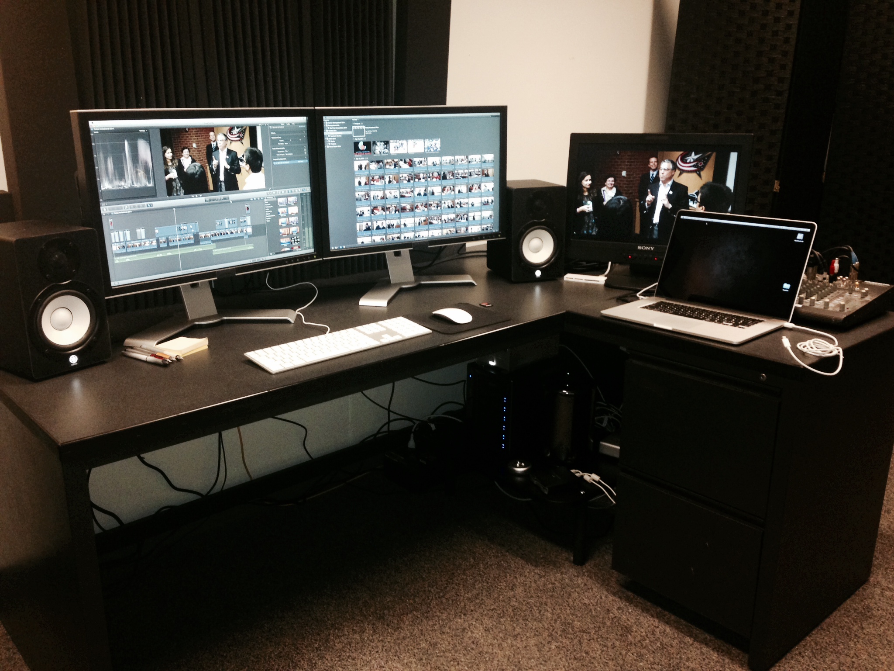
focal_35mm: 33
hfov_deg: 55.4
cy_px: 336
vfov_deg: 42.9
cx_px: 447
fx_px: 852
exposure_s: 1/20
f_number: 2.4
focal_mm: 4.12
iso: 200
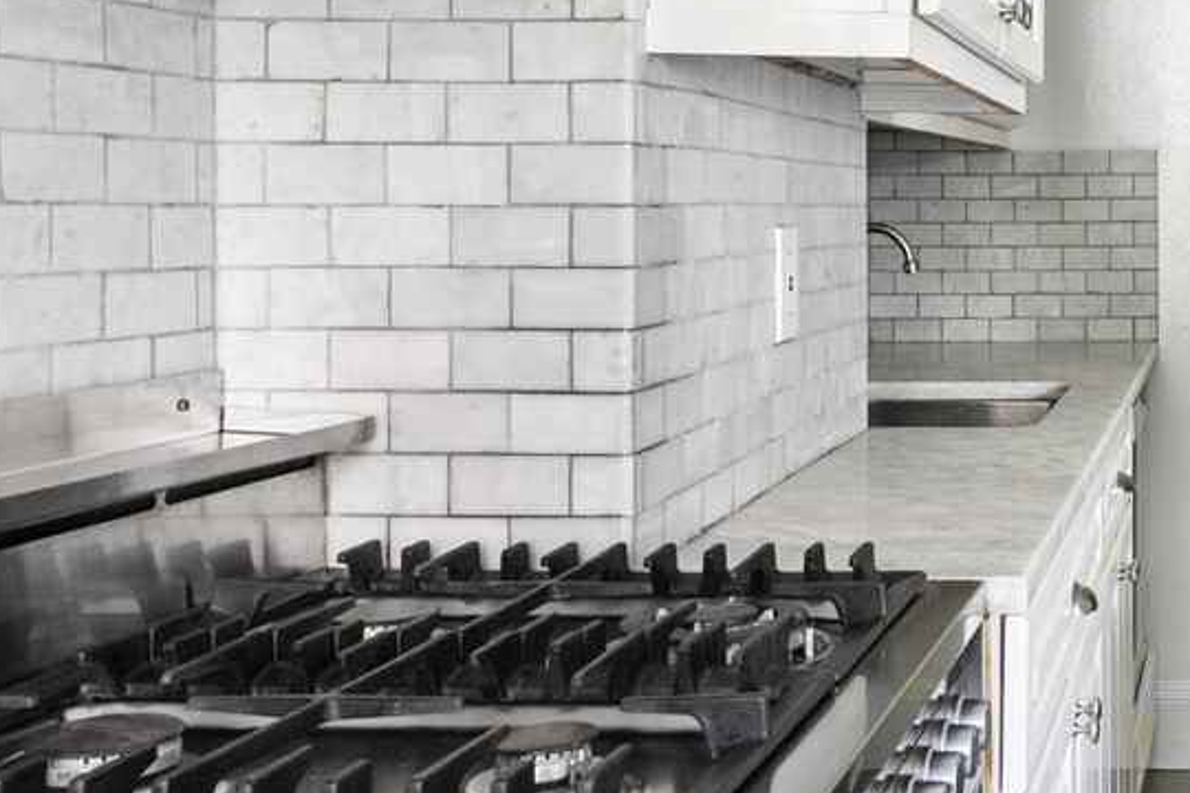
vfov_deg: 26.7
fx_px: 1653
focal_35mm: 50
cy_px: 229
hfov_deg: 35.8
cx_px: 1183
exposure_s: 1
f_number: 13
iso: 100
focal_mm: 18
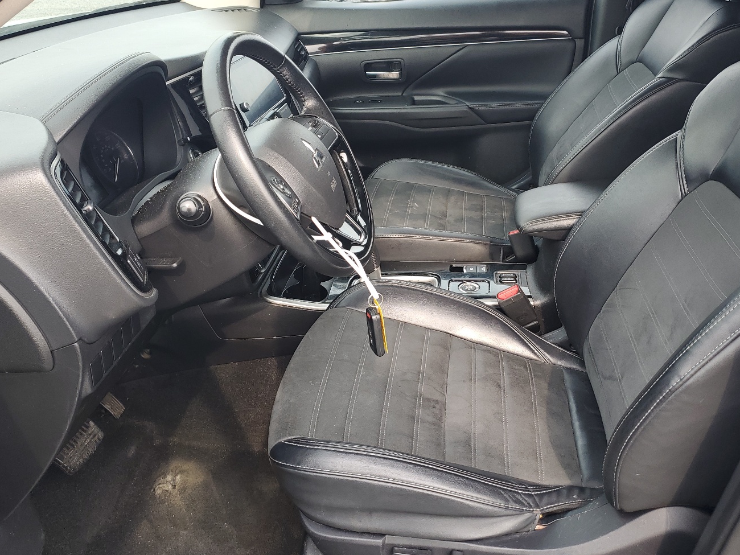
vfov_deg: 44.1
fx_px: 684
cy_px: 259
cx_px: 425
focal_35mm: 32
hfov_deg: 56.6
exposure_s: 1/244
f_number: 1.5
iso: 50
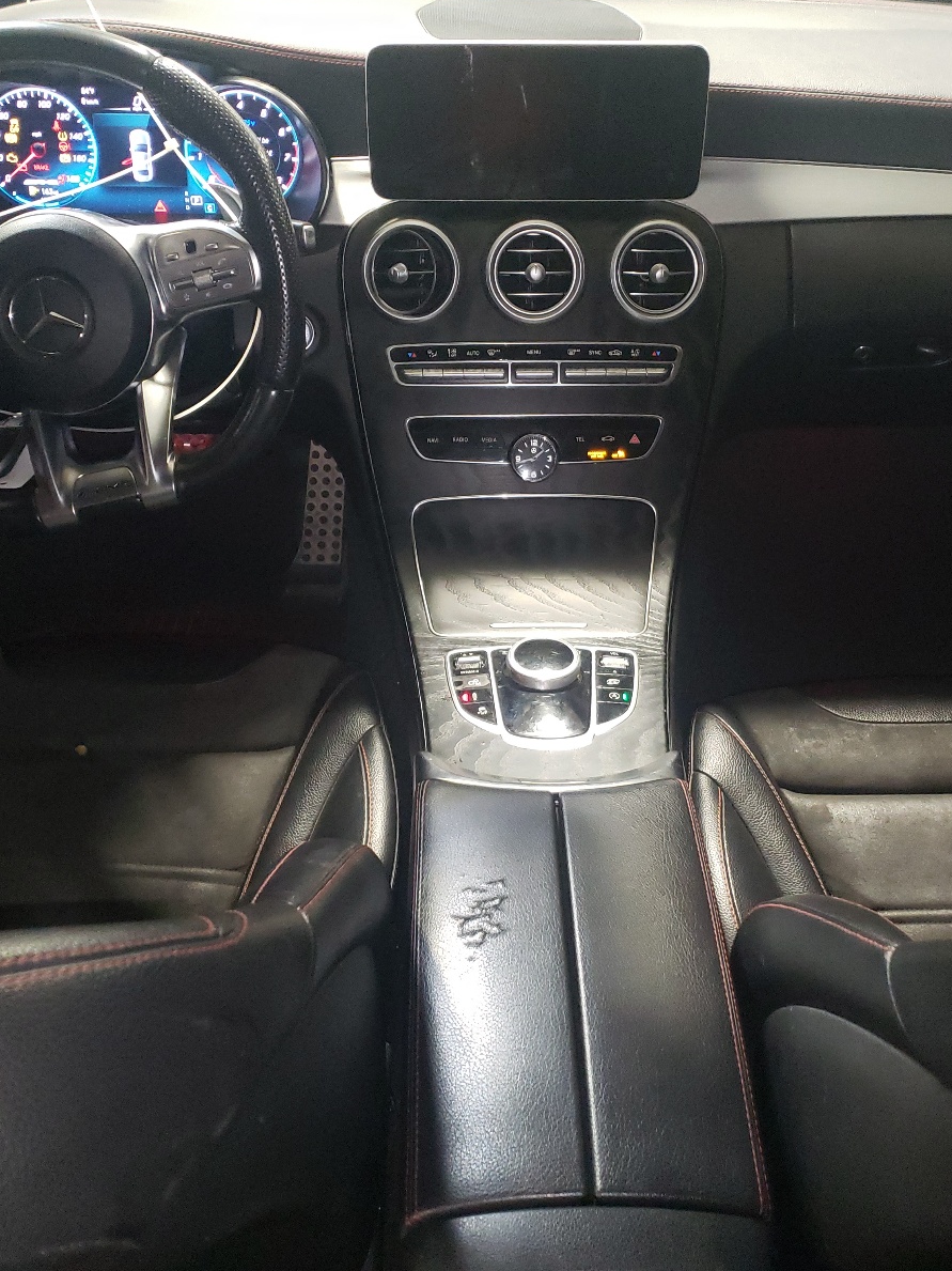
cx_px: 496
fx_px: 1284
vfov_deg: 52.6
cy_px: 631
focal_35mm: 35
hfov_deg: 40.7
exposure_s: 1/30
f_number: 1.5
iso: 436
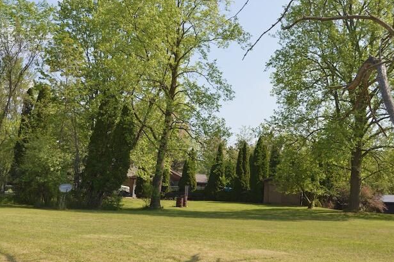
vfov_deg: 27.0
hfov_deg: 39.6
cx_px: 194
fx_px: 547
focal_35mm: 50
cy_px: 133
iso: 100
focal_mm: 32
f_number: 7.1
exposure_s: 1/200
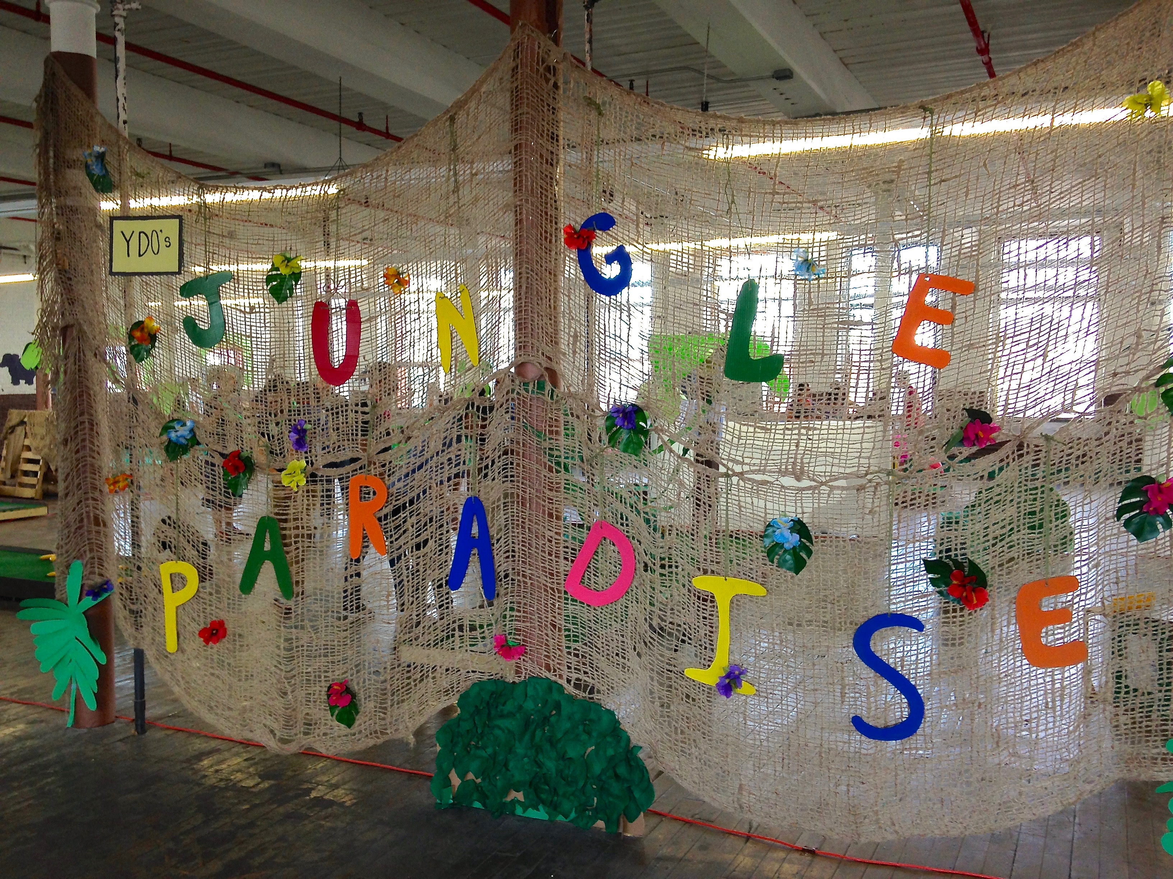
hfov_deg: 55.4
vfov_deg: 42.9
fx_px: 1118
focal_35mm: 33
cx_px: 586
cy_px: 440
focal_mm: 4.12
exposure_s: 1/60
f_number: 2.4
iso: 64
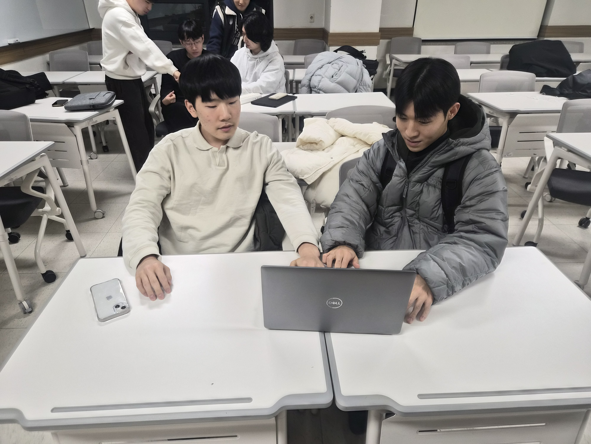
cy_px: 222
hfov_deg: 73.9
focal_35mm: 23
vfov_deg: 58.9
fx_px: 393
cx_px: 296
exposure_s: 1/120
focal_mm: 5.4
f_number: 1.8
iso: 250
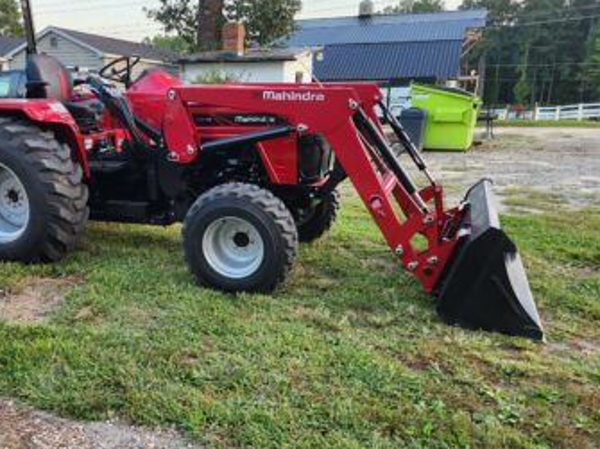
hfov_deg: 54.6
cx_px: 217
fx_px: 572
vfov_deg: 42.9
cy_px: 249
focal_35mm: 33
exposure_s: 1/180
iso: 200
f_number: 1.8
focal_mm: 5.4
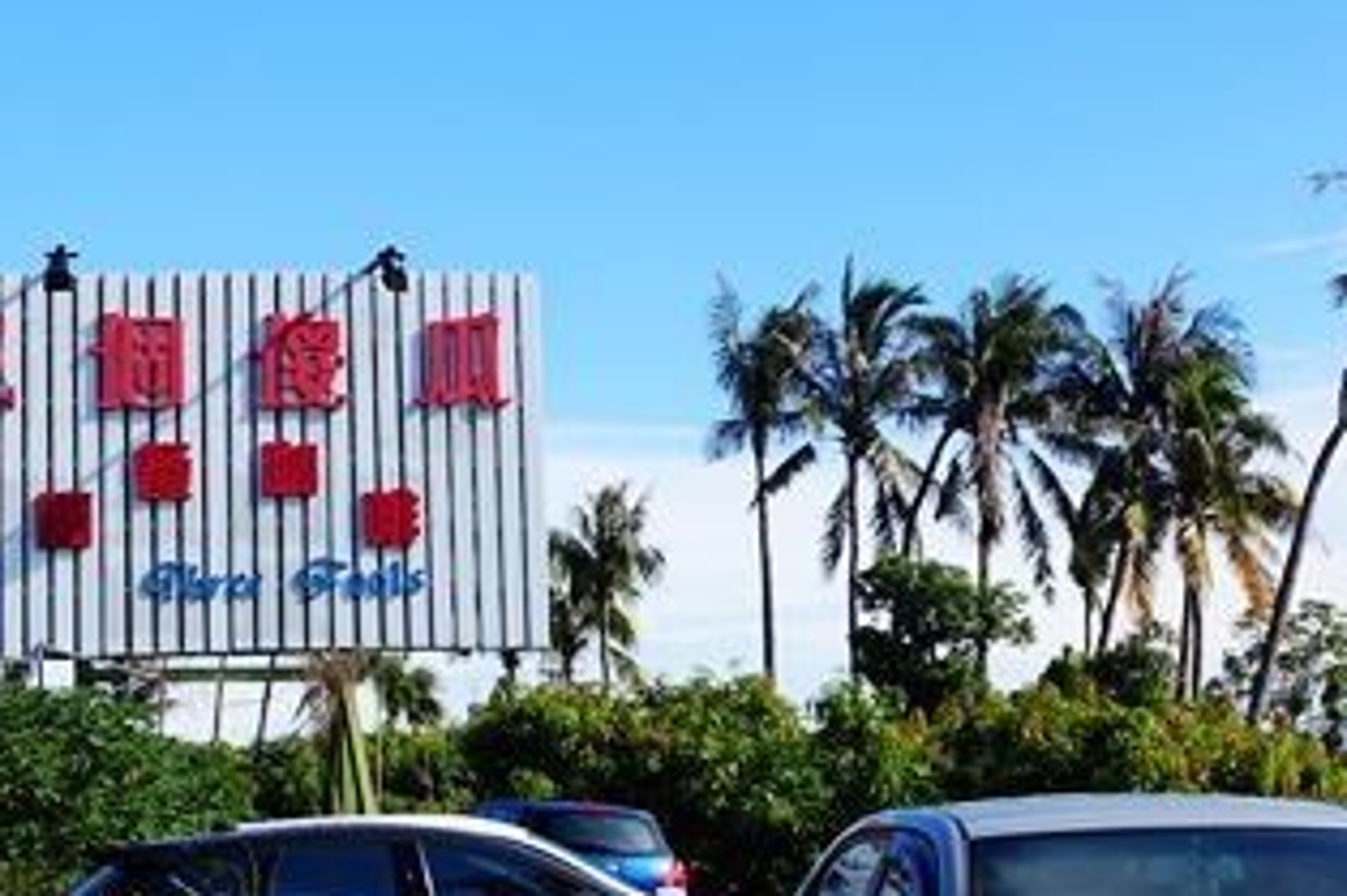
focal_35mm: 89
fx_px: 3328
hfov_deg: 22.7
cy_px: 435
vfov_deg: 15.3
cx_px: 352
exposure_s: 1/800
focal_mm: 15.74
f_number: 4
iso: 125
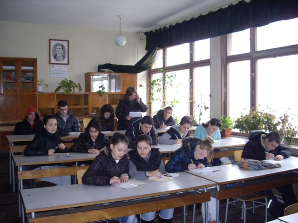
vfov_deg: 37.7
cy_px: 112
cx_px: 149
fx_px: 327
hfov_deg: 49.0
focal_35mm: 38
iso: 400
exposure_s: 1/80
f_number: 2.8
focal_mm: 7.9
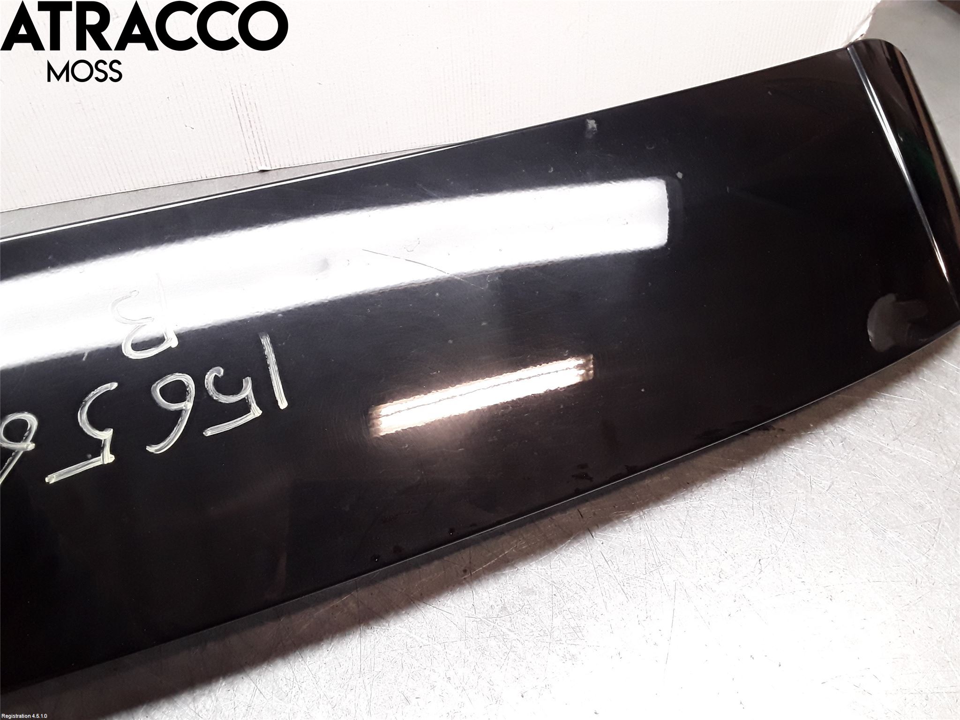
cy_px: 360
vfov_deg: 49.7
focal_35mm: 28
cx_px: 480
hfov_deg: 63.4
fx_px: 777
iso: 100
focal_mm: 2.91
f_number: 1.9
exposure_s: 1/100
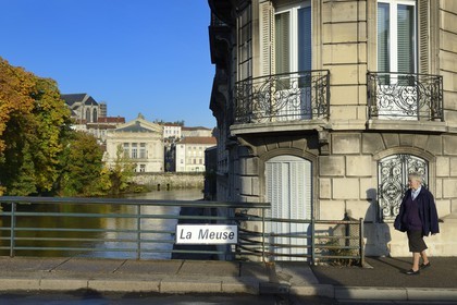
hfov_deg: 50.7
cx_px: 228
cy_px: 152
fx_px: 482
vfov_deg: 35.1
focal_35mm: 38
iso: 200
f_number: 11
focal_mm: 38
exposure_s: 1/200
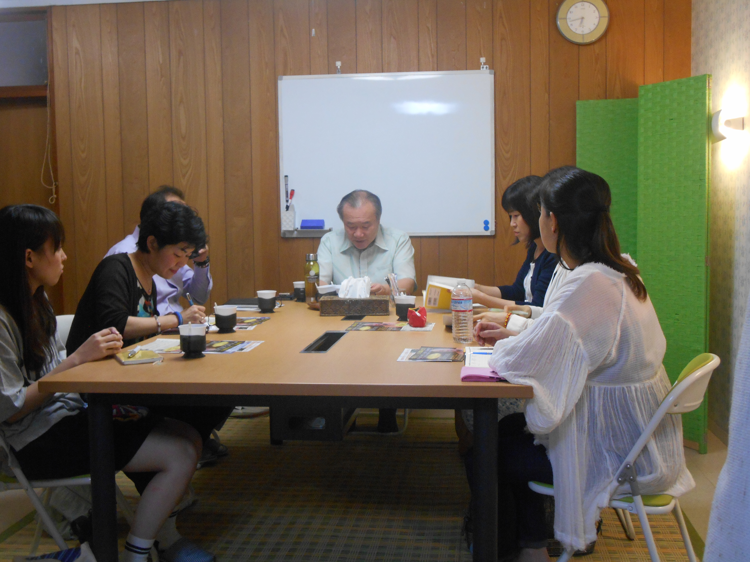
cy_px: 281
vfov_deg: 35.1
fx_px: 888
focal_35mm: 41
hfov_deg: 45.8
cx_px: 375
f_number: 3.9
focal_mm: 7.2
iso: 400
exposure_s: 1/20
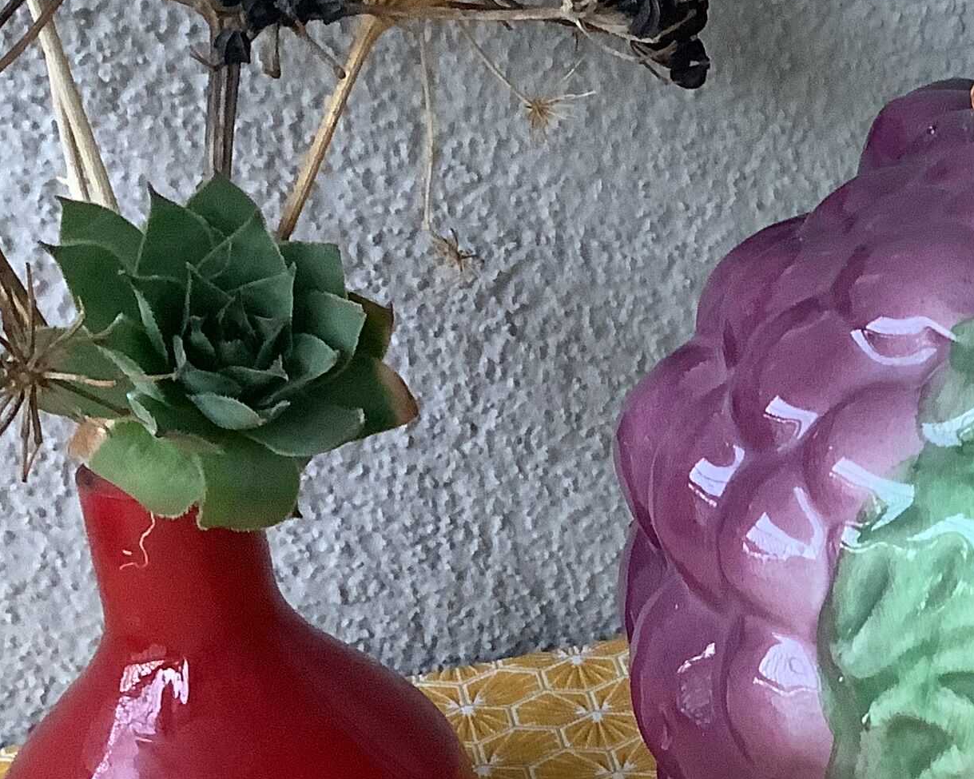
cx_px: 1226
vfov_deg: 18.8
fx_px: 2335
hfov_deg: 21.5
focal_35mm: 81
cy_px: 595
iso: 320
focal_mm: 3.3
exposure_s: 1/50
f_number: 2.4
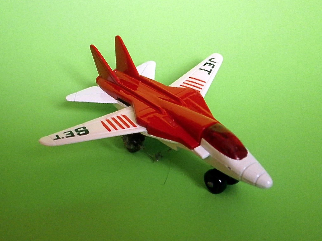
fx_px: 437
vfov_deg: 30.9
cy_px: 120
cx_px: 161
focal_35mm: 47
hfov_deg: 40.4
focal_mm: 8.3
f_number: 3.4
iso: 320
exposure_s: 1/40
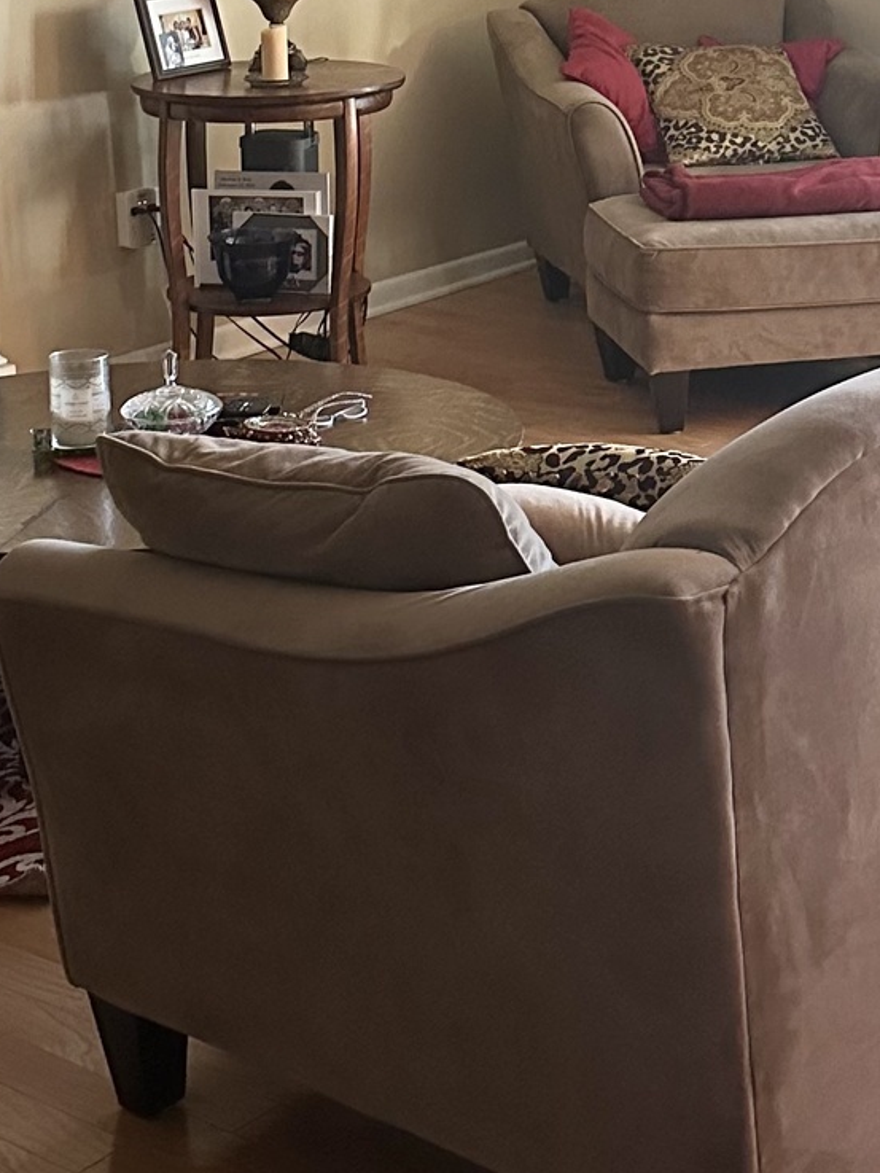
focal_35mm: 75
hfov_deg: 19.6
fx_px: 2541
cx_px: 485
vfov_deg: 25.3
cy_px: 154
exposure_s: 1/60
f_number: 1.78
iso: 800
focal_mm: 6.86
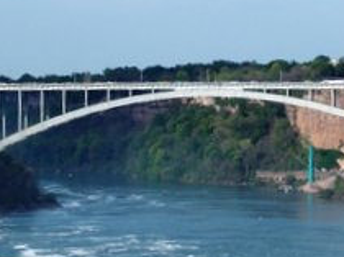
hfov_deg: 8.7
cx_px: 208
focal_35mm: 229
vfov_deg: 6.5
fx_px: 2273
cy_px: 74
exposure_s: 1/800
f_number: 5
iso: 100
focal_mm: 21.2
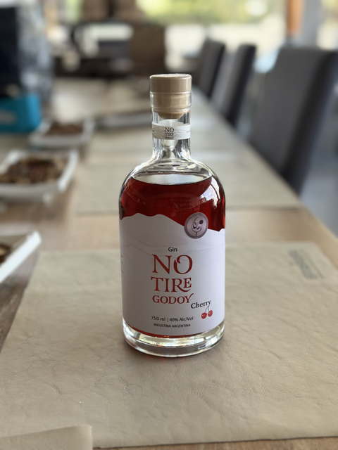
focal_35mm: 48
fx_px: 625
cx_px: 169
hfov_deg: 30.3
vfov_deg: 39.7
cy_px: 225
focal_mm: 6.86
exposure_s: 1/172
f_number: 1.78
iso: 100
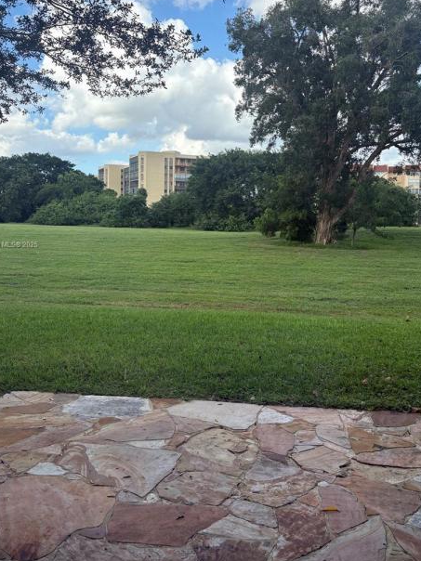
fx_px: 503
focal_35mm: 31
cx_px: 187
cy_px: 245
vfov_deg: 58.2
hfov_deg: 45.4
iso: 50
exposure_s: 1/1263
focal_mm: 5.96
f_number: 1.6
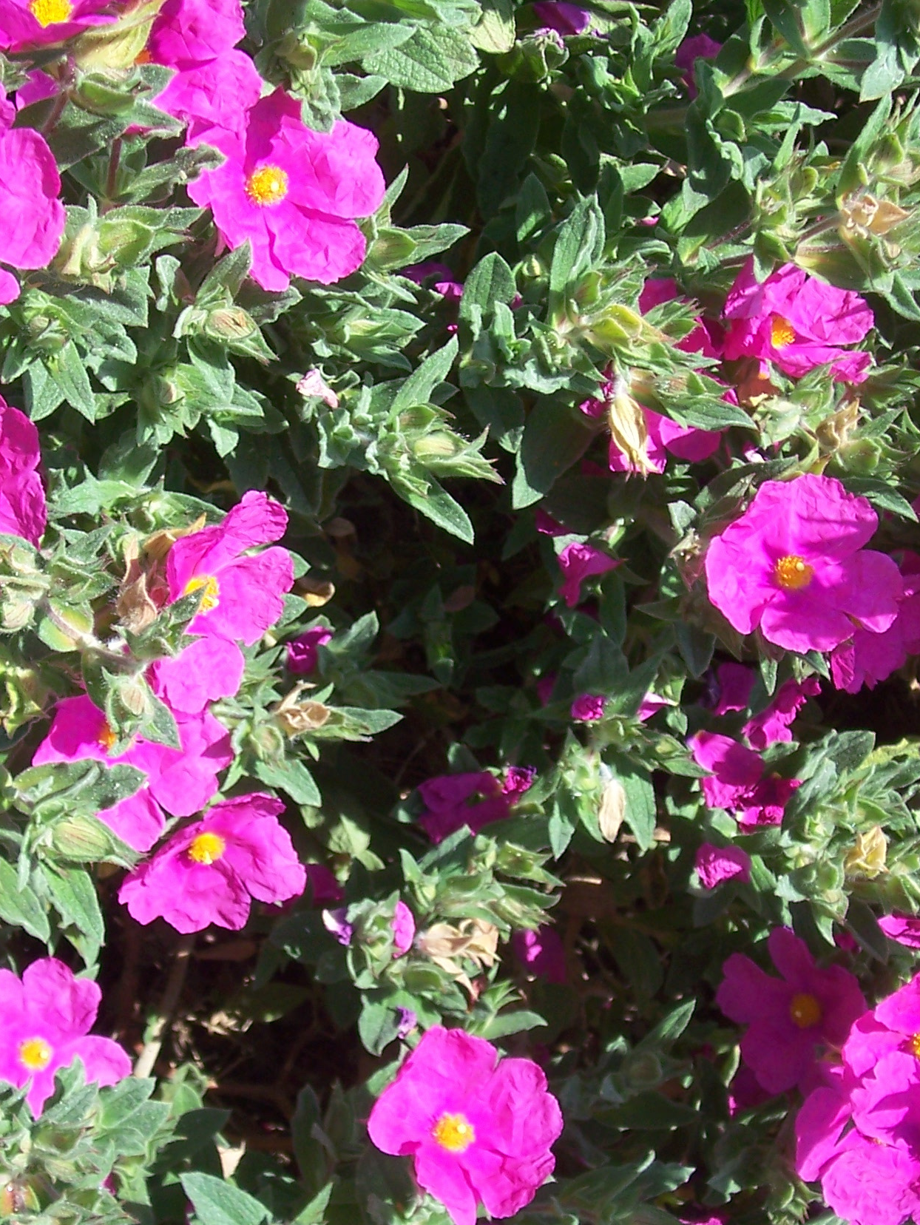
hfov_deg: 22.6
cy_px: 681
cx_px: 413
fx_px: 2301
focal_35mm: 65
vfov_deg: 29.8
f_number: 3.9
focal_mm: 6.3
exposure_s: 1/250
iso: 64
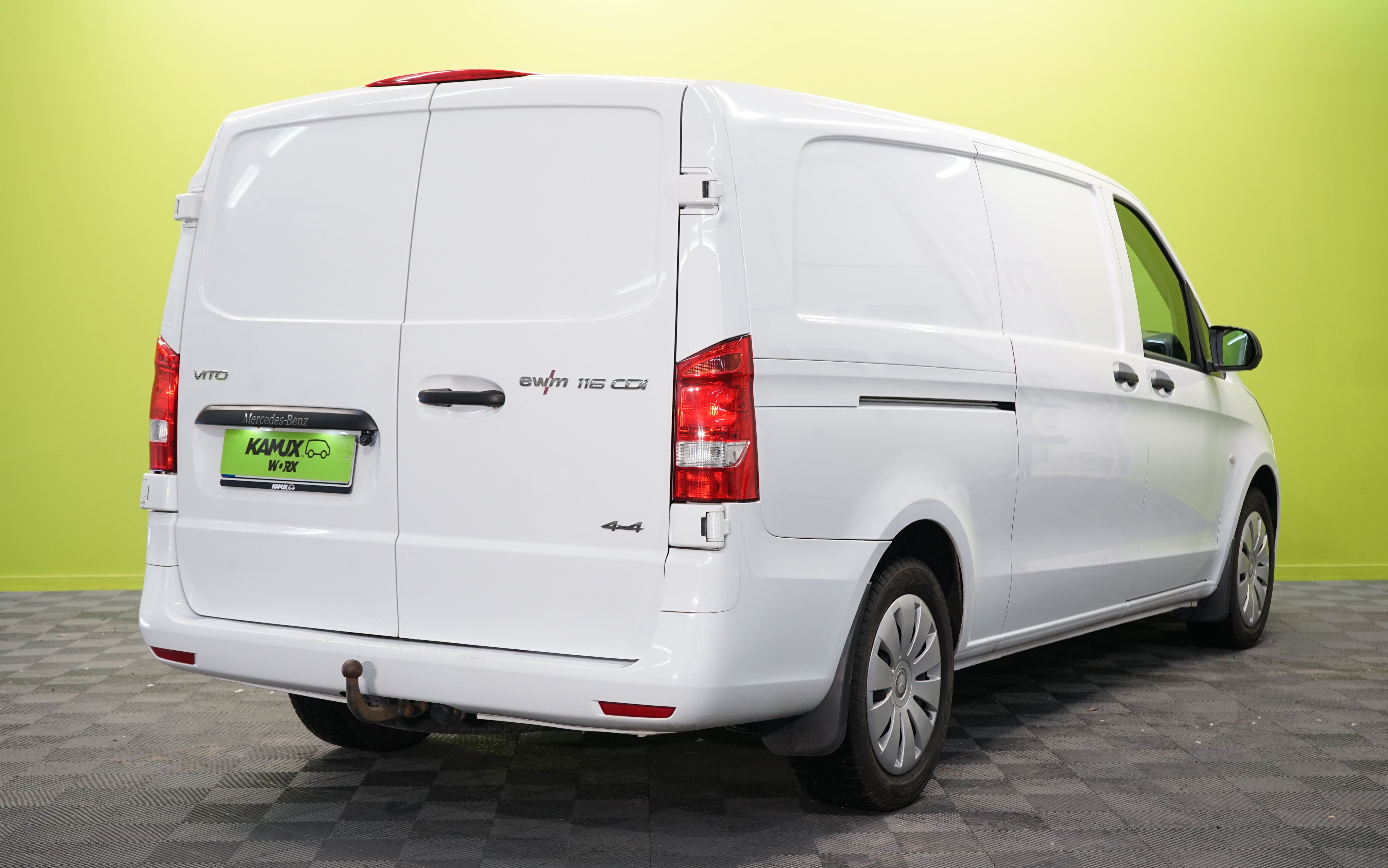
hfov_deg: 40.3
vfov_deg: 25.8
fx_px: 1891
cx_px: 693
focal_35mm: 50
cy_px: 452
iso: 800
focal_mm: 49
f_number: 8
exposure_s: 1/25
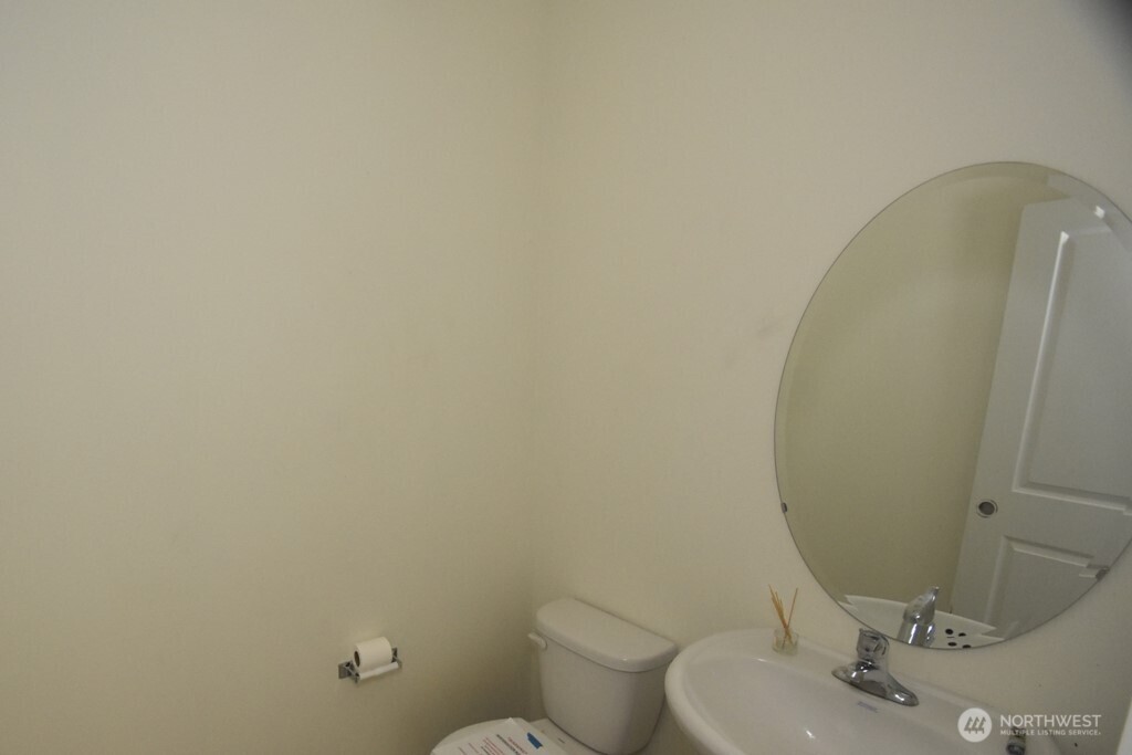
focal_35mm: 16
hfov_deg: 95.0
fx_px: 519
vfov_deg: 72.1
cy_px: 378
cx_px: 566
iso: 1800
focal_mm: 11
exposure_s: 1/60
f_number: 4
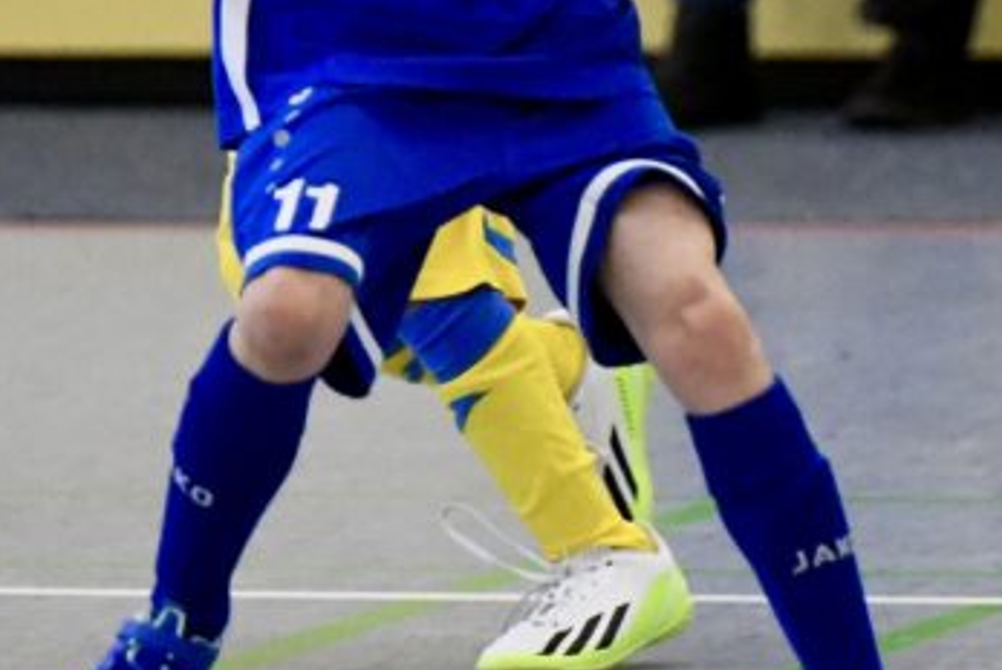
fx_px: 13148
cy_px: -16
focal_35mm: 472
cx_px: 889
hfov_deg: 4.4
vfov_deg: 2.9
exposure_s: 1/1600
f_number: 2.8
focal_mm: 160
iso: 8000
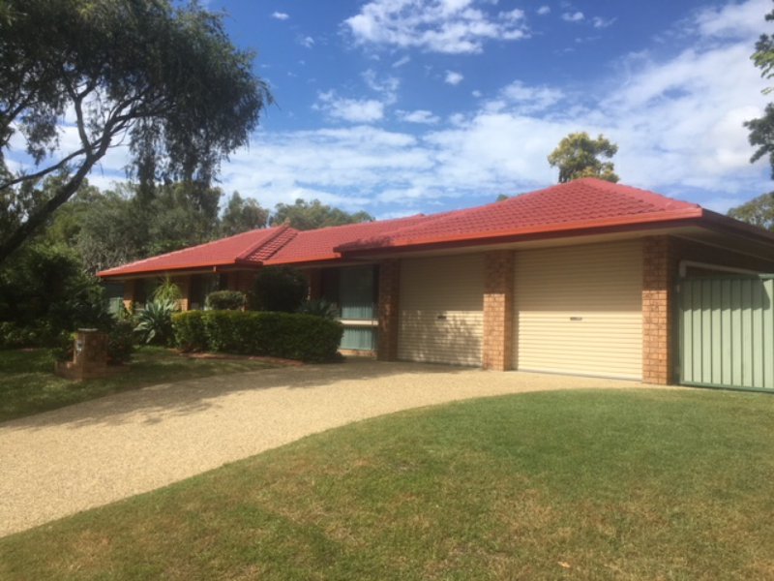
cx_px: 387
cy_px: 290
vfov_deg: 48.2
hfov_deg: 61.7
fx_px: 648
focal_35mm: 29
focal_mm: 4.15
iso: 25
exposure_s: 1/2198
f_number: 2.2
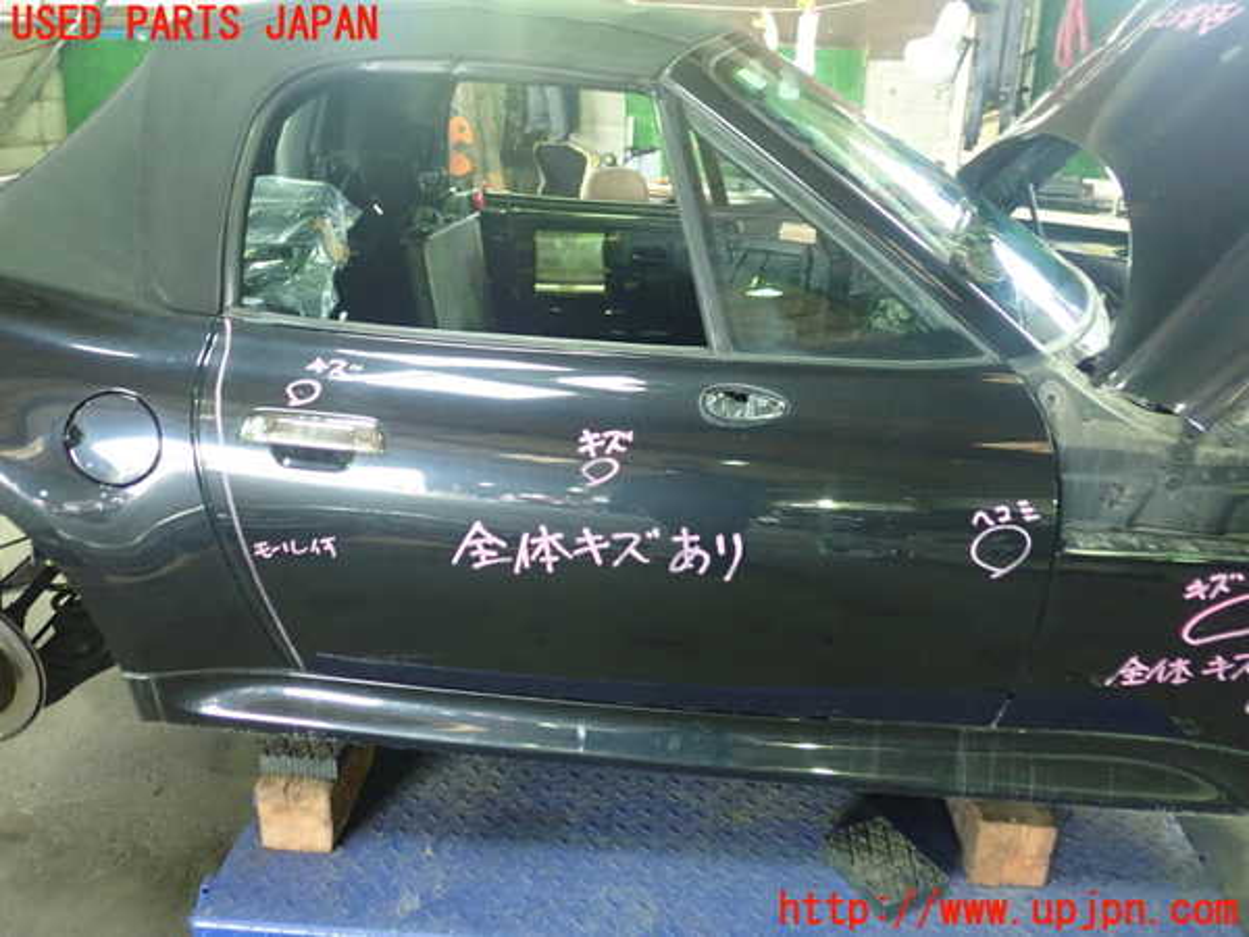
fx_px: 1082
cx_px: 624
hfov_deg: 60.0
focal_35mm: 30
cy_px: 468
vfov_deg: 46.8
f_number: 2.3
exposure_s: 1/40
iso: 800
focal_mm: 5.5
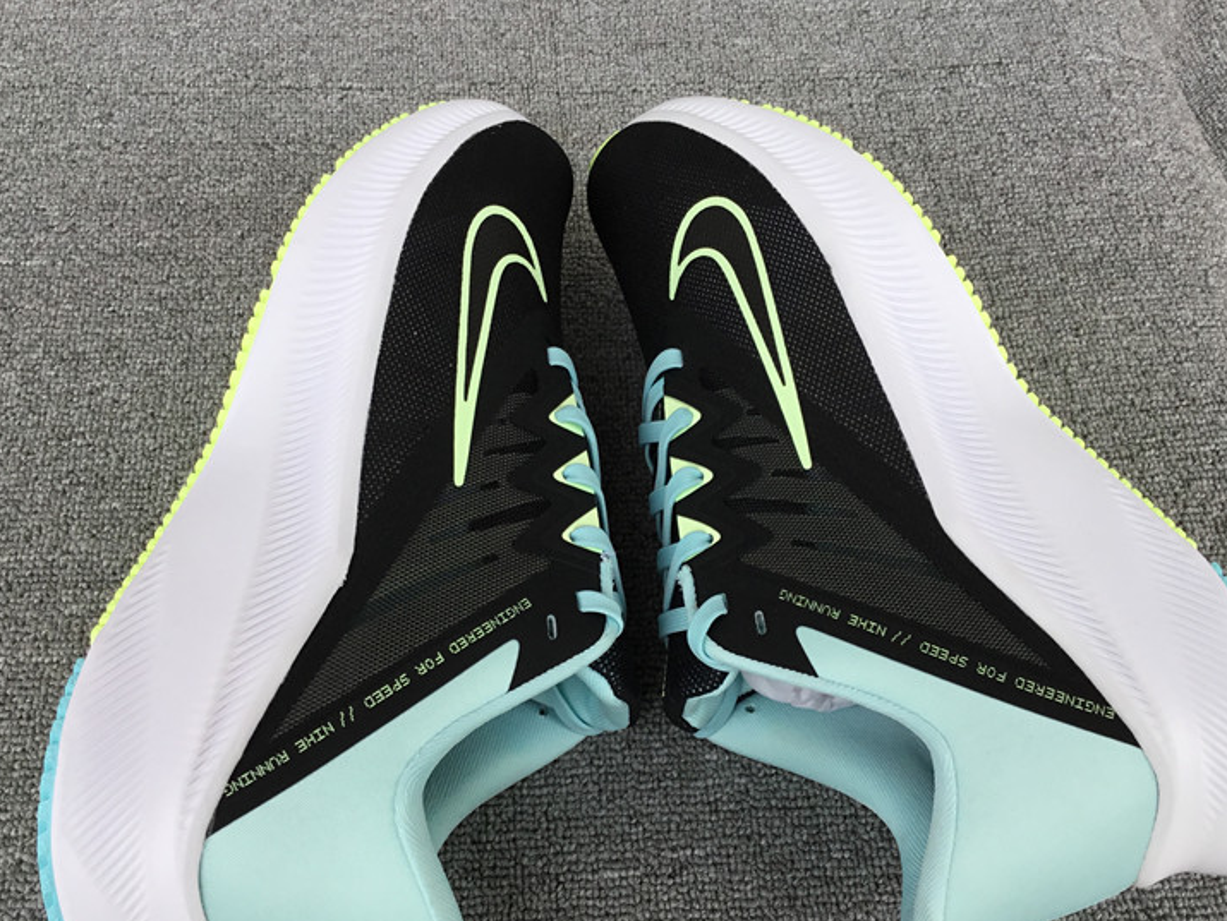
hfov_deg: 47.8
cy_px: 524
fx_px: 1383
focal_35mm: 39
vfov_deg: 36.8
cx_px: 616
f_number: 2.4
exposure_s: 1/263
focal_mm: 3.3
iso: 25
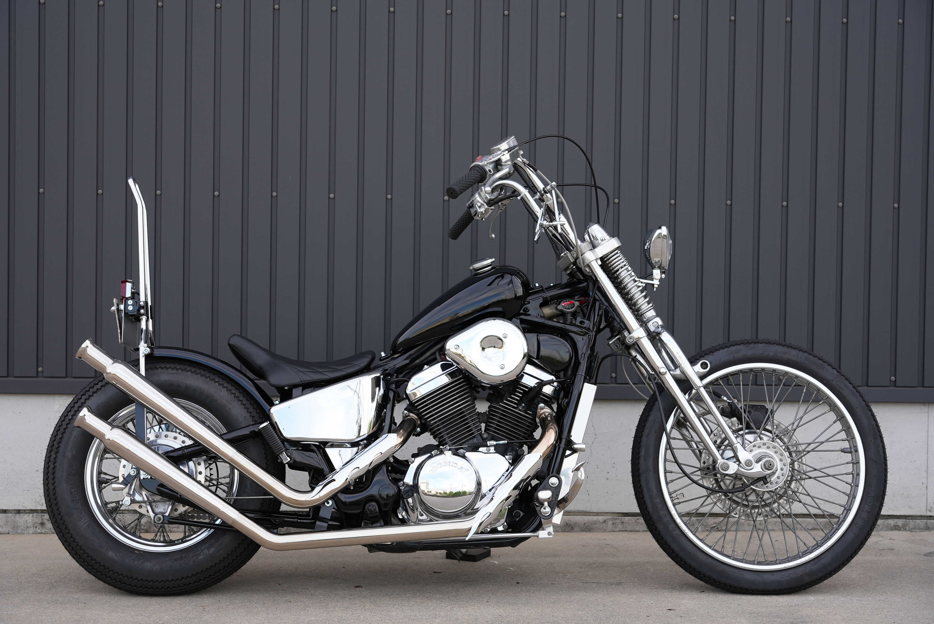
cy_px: 312
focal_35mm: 57
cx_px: 467
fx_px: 1469
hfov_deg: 35.3
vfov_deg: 24.0
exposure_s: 1/60
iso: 160
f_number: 6.3
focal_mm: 56.6
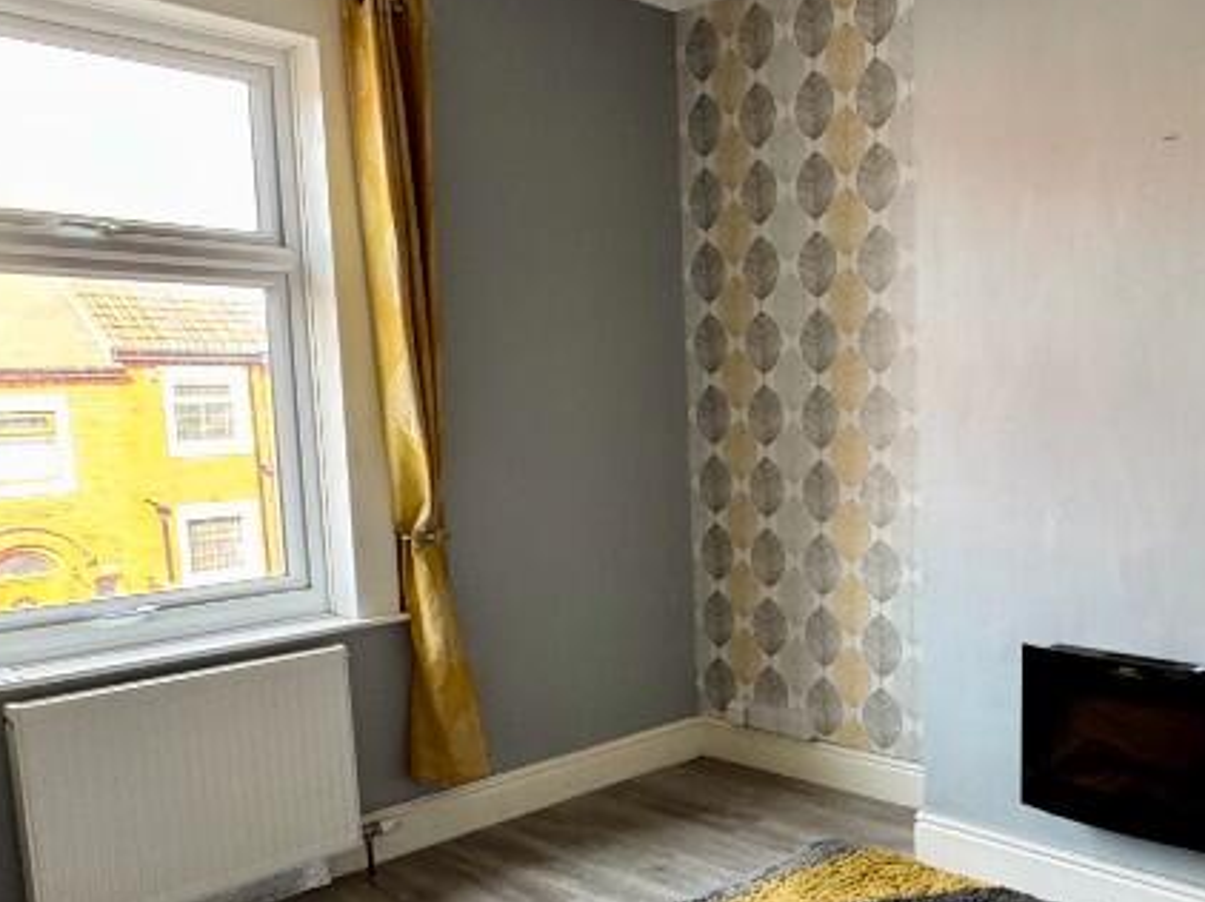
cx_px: 914
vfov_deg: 41.5
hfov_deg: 51.5
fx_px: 1183
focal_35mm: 34
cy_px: 548
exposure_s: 1/99
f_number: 2.2
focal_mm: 2.22
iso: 250
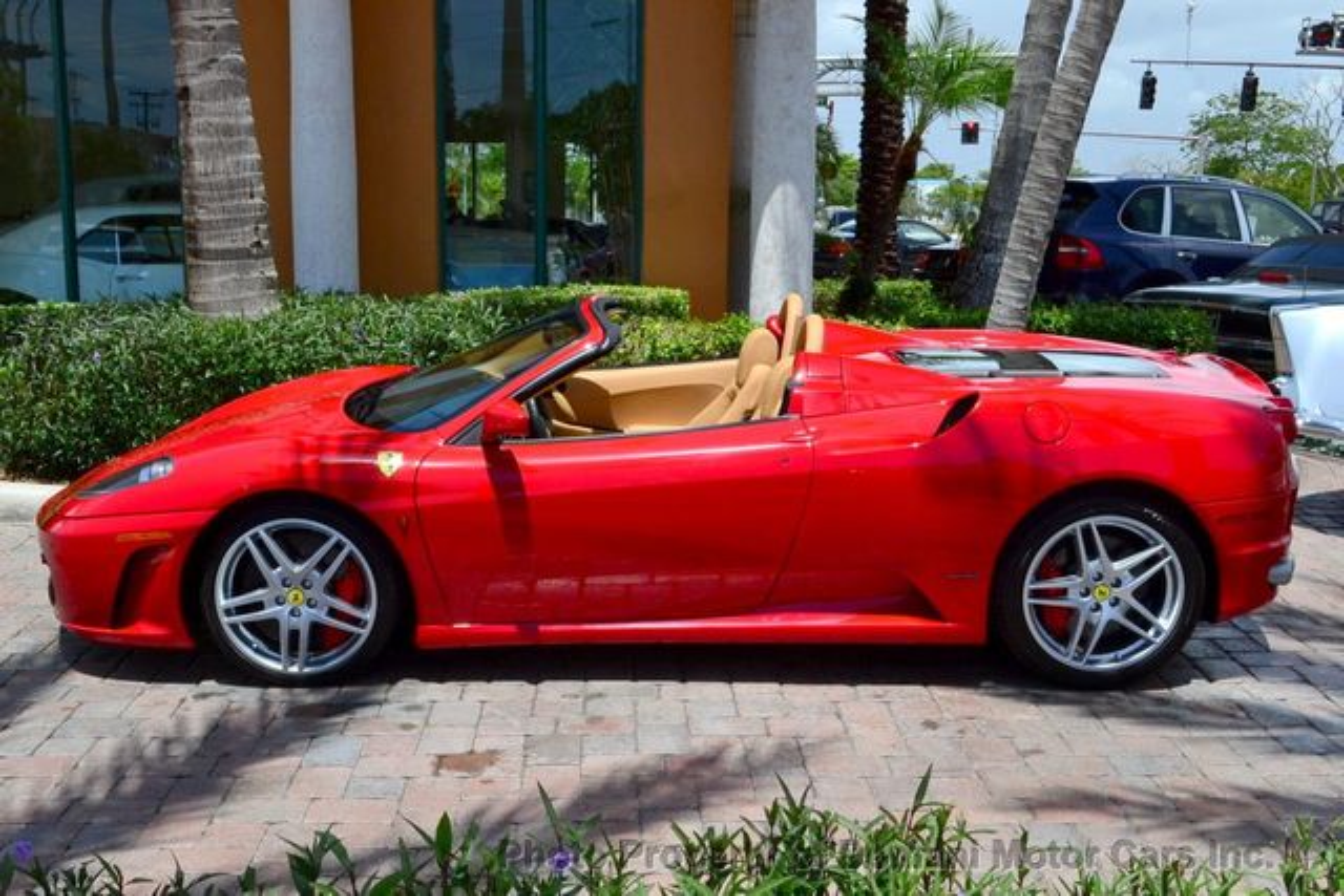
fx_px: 1232
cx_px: 672
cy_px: 448
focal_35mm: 33
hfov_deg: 57.2
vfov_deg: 40.0
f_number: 13
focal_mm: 22
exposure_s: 1/640
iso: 800
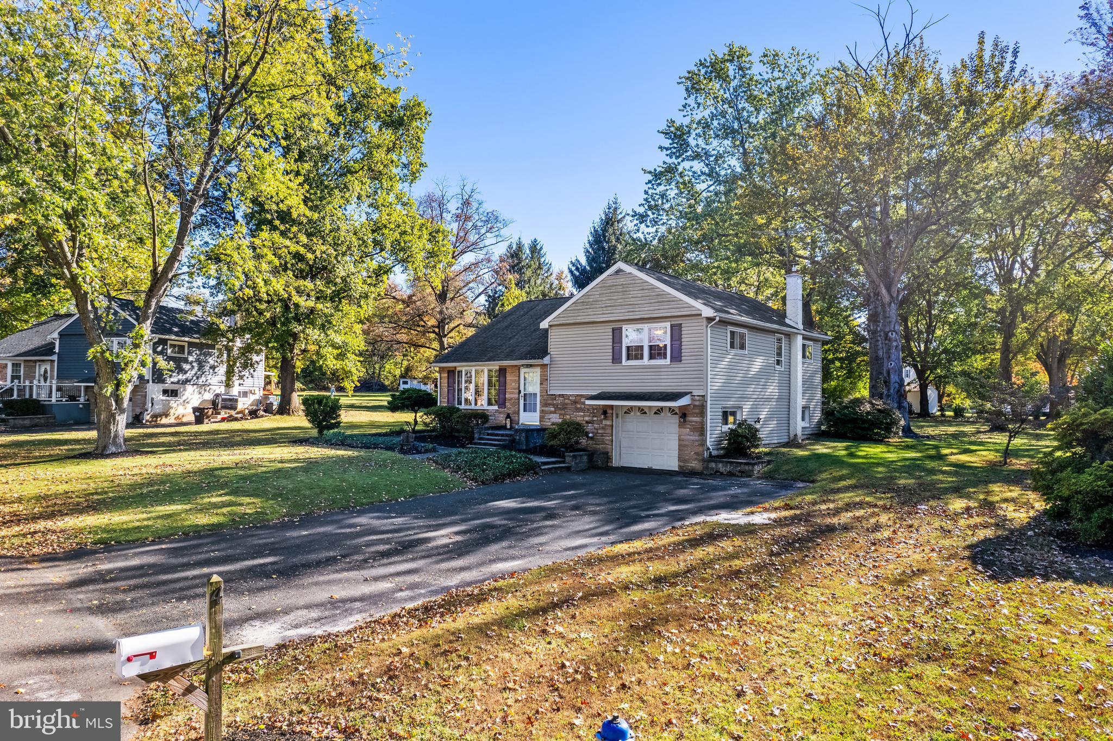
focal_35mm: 22
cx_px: 556
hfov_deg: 78.6
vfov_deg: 57.2
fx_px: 680
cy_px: 370
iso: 110
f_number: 2.8
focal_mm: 8.38
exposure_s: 1/1600
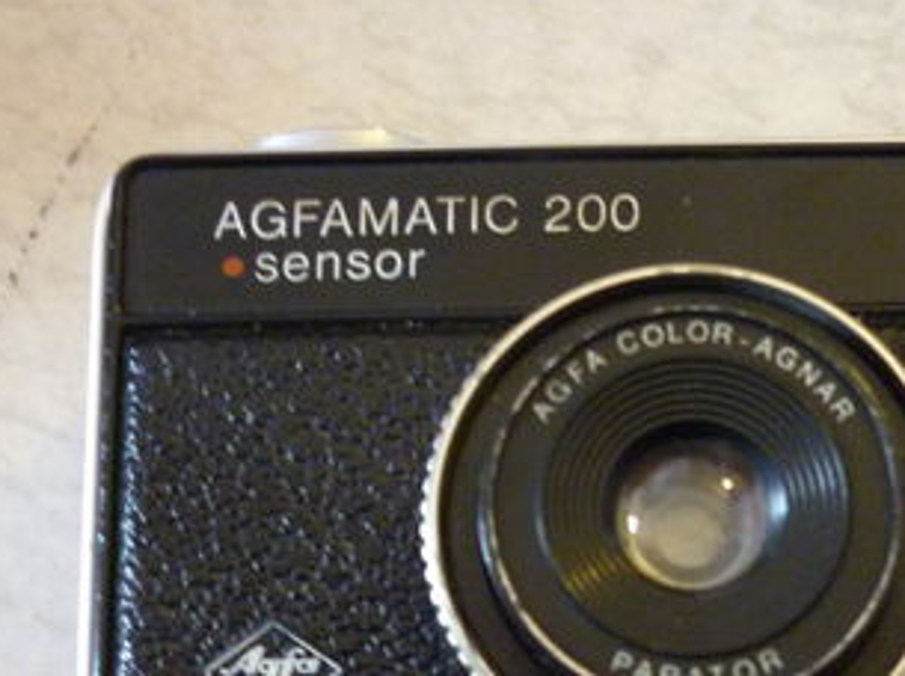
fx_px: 1697
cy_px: 655
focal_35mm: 65
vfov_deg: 21.8
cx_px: 635
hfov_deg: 29.5
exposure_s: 1/10
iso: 400
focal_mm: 5.5
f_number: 2.8
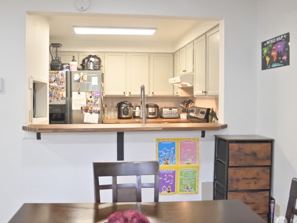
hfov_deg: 58.3
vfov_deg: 45.3
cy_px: 98
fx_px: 266
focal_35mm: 31
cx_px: 134
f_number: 3.5
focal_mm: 24
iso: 2500
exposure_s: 1/200
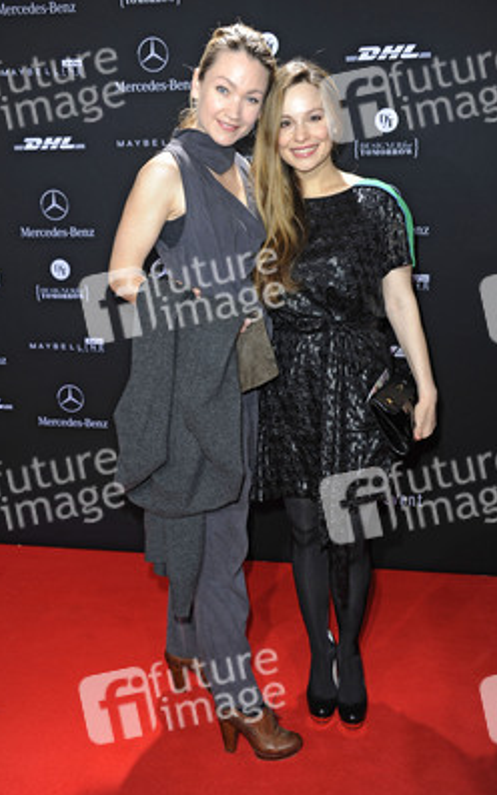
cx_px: 240
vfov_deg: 48.2
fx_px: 889
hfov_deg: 31.2
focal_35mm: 41
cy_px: 396
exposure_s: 1/160
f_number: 6.3
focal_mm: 40
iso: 640
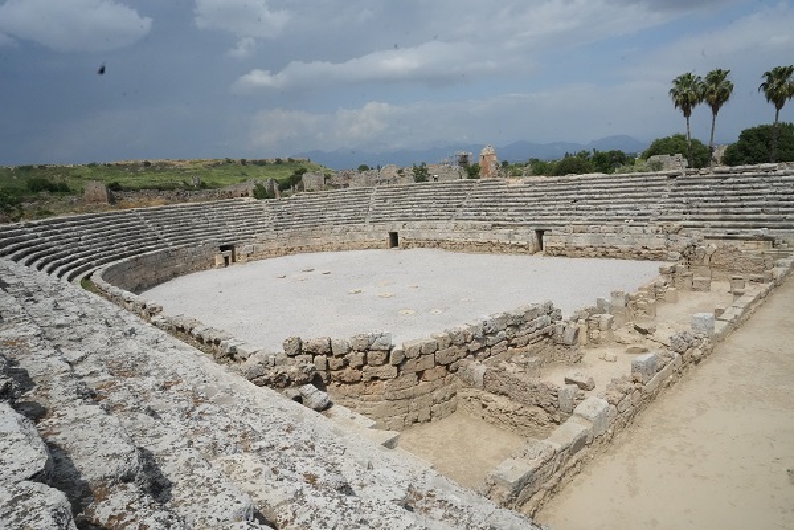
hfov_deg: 73.7
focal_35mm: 24
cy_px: 265
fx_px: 529
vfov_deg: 53.1
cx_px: 397
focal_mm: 24
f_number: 18
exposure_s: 1/6400
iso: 6400
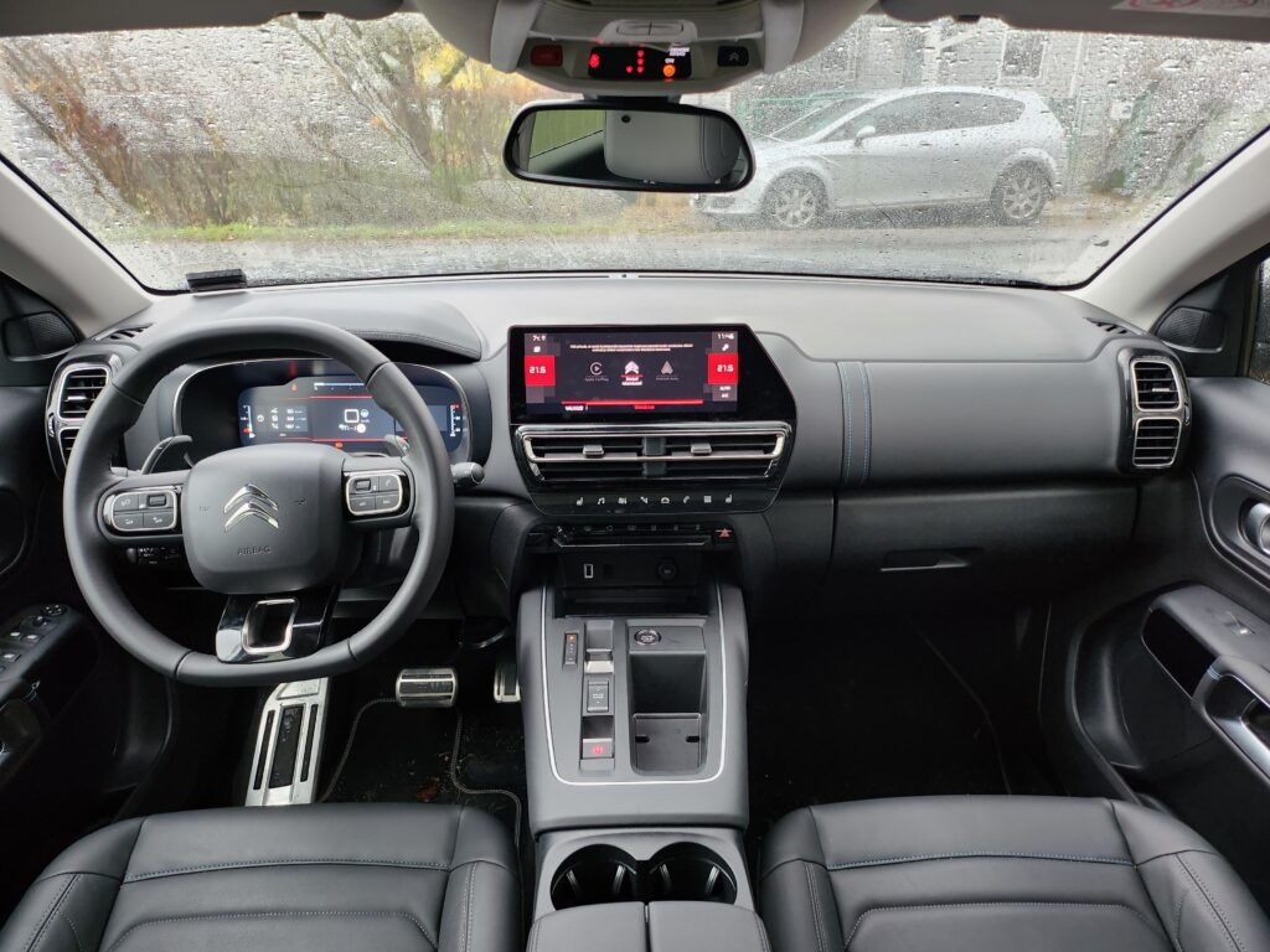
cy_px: 476
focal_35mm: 24
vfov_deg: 56.8
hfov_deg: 71.6
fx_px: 881
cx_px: 635
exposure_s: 1/100
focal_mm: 5
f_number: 1.8
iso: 250
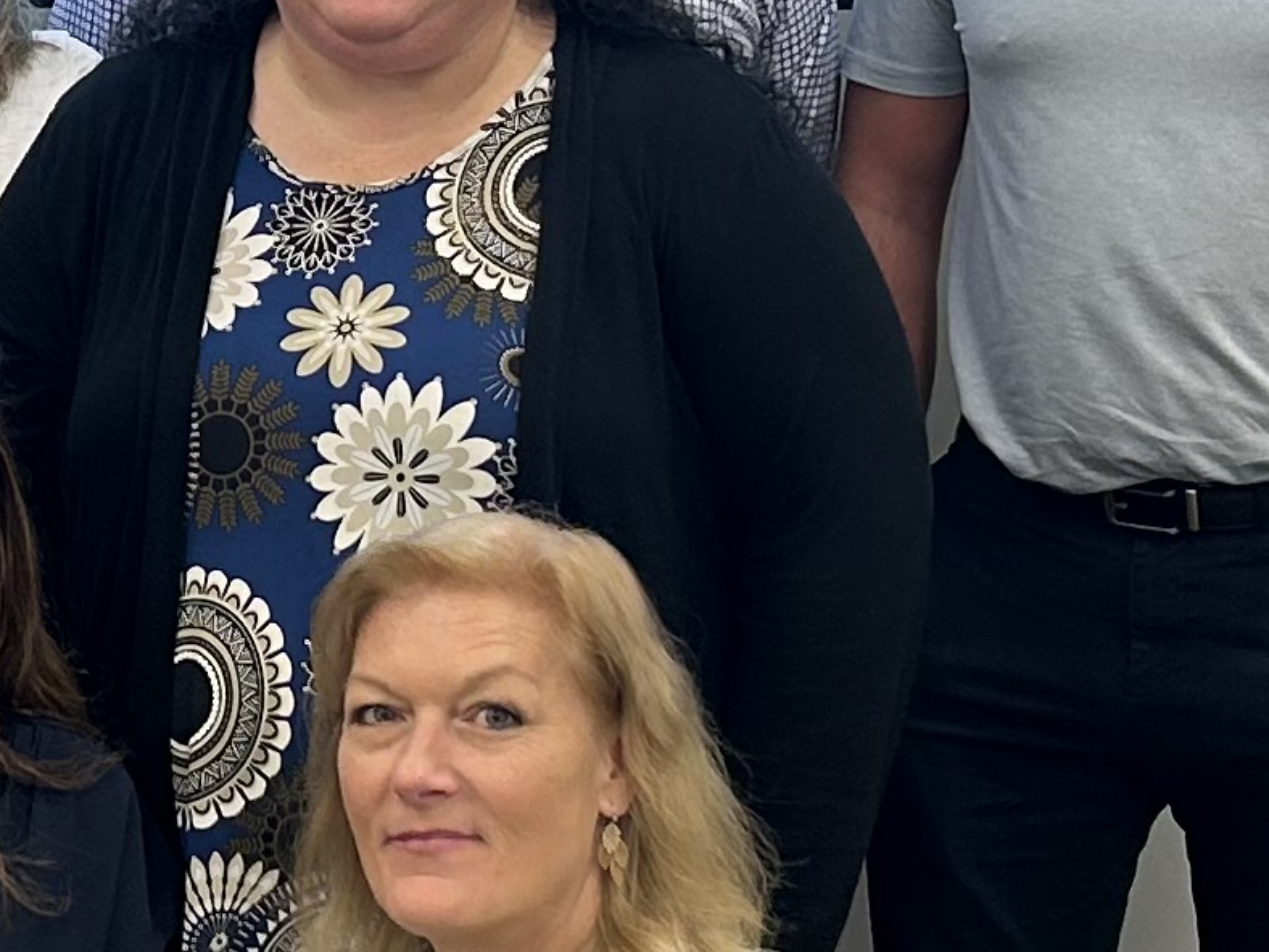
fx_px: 4876
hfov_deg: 14.6
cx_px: 45
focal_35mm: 133
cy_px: 325
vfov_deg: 11.1
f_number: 1.5
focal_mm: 5.7
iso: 64
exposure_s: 1/120
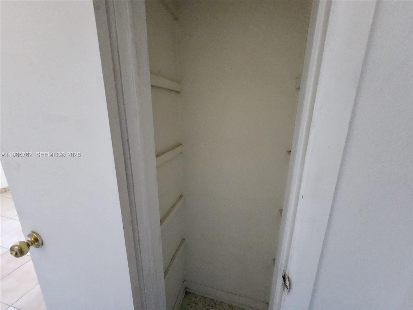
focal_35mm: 13
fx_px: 155
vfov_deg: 89.9
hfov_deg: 106.2
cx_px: 206
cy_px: 155
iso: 800
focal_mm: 2.2
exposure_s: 1/24
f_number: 2.2
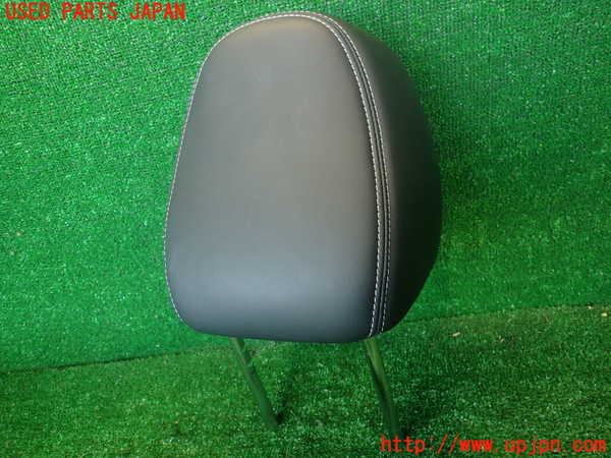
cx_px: 306
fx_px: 441
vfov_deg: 54.9
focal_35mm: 25
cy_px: 229
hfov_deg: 69.4
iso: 200
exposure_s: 1/40
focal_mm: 4.5
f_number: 2
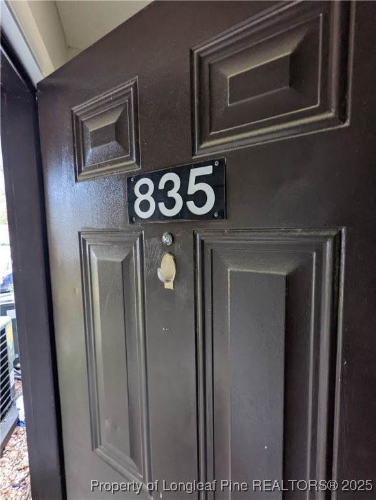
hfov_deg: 78.2
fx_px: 231
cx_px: 188
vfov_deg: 94.4
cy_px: 250
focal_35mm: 16
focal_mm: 2.35
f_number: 2.2
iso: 640
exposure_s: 1/23.8
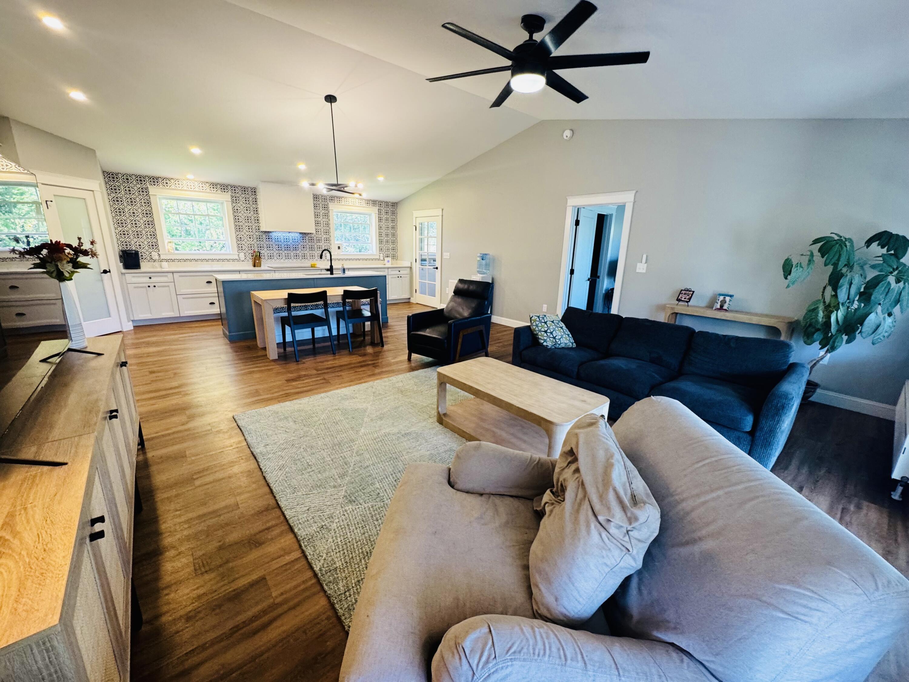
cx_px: 454
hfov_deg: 102.1
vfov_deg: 85.7
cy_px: 341
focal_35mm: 14
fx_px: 368
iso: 250
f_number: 2.2
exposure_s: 1/60
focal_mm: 2.22
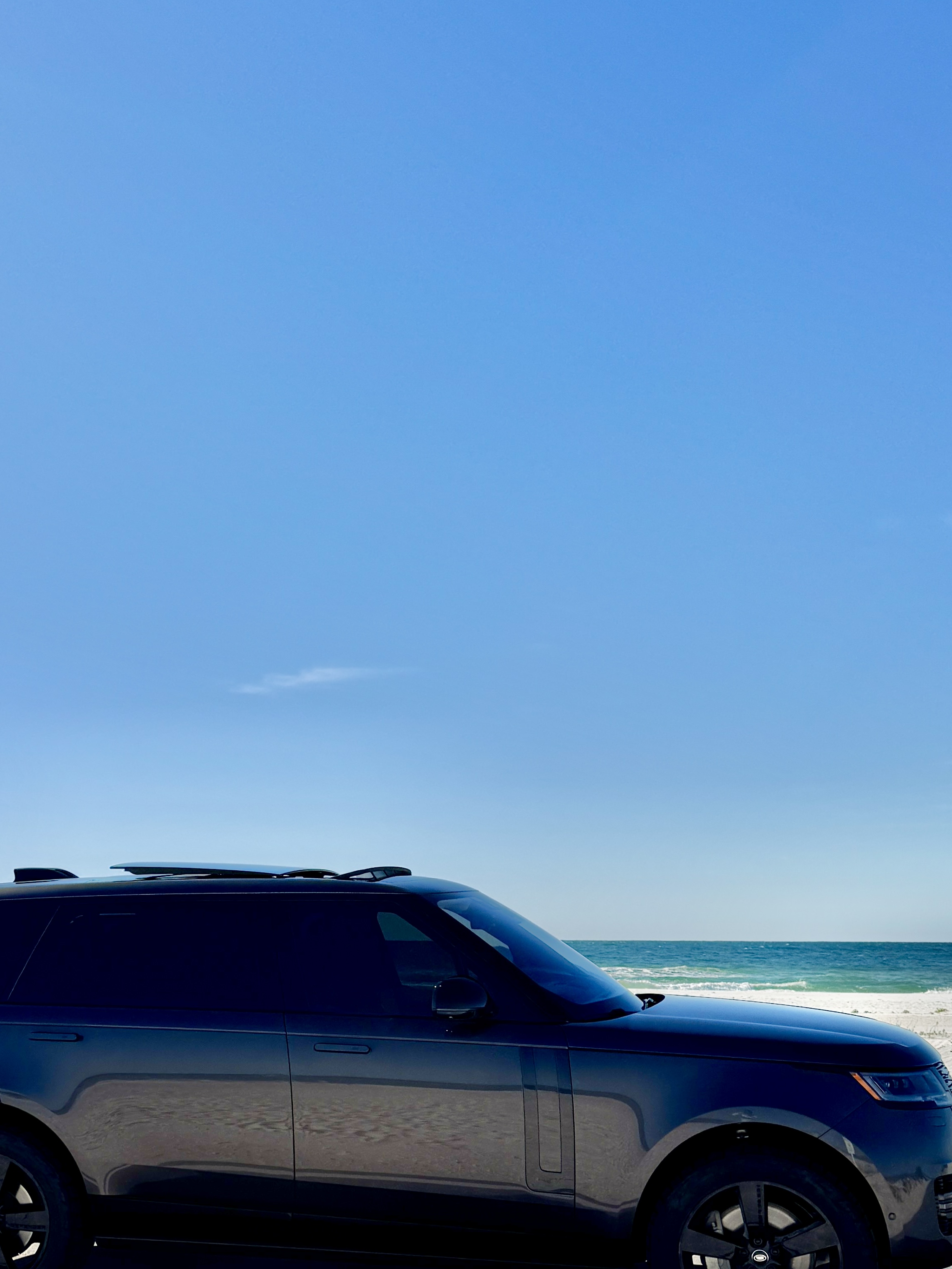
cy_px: 882
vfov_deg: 41.3
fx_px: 1650
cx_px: 352
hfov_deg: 32.0
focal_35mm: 45
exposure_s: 1/9009
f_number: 1.78
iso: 80
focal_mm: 6.76
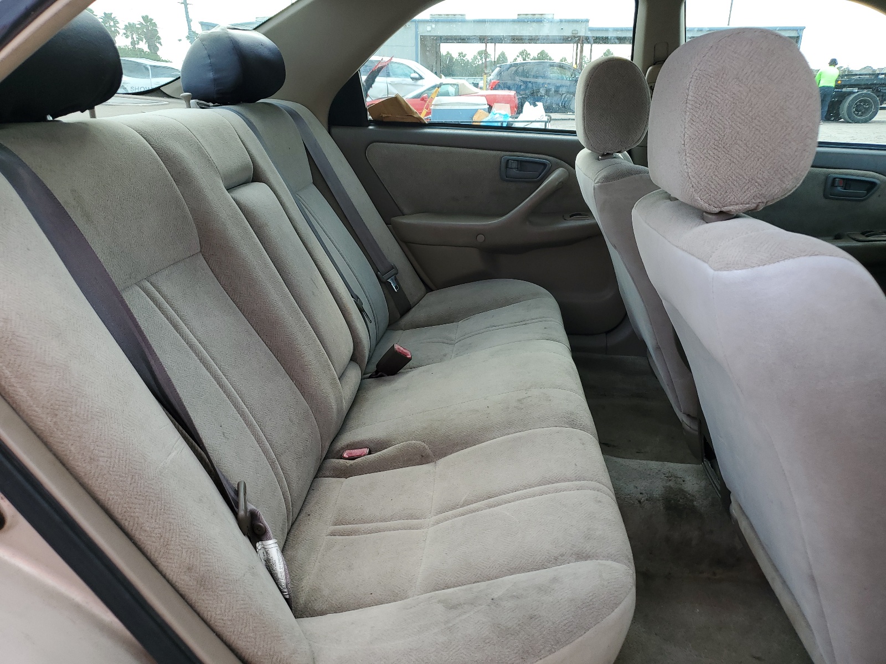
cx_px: 443
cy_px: 332
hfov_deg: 67.3
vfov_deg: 53.1
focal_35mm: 26
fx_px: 665
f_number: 1.5
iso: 50
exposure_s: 1/400
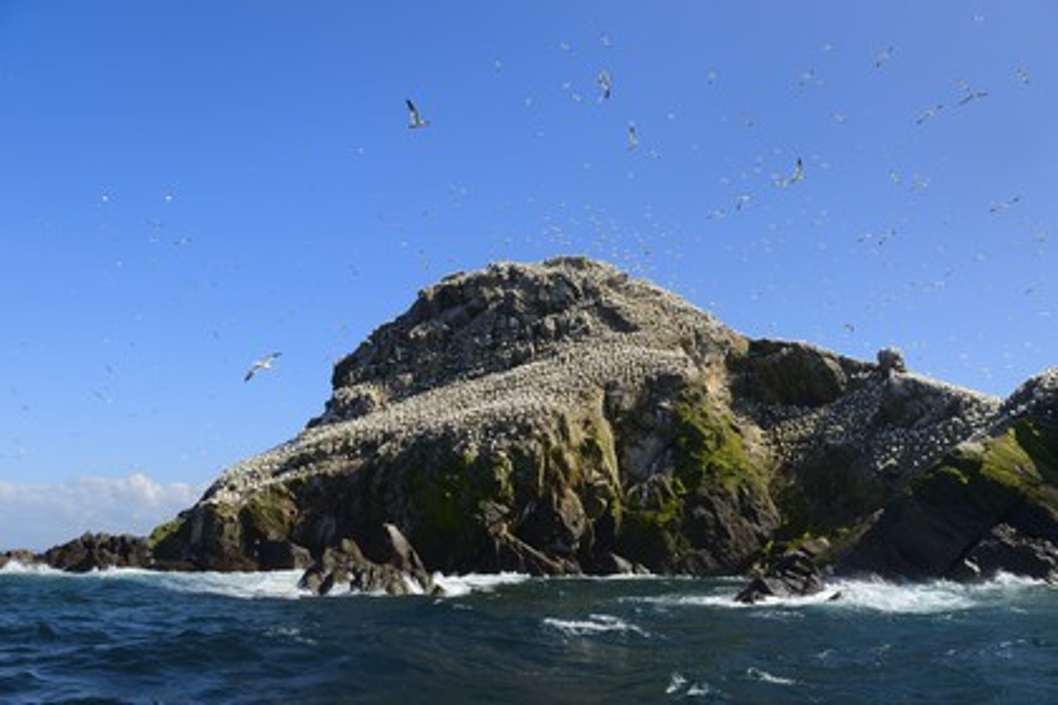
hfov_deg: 73.7
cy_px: 352
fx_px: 705
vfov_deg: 53.1
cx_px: 529
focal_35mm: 24
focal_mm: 24
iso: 400
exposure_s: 1/1600
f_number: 7.1
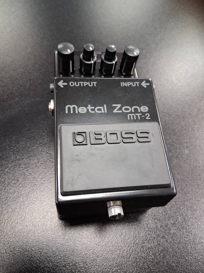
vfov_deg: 65.3
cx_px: 103
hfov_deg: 51.3
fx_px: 212
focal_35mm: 27
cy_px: 138
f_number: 1.8
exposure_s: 1/40
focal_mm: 3.98
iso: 500
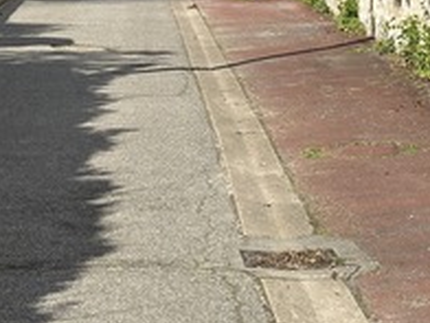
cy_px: -15
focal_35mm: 147
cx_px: 92
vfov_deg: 10.0
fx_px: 1826
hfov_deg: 13.4
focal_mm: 6.86
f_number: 1.78
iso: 64
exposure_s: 1/4184
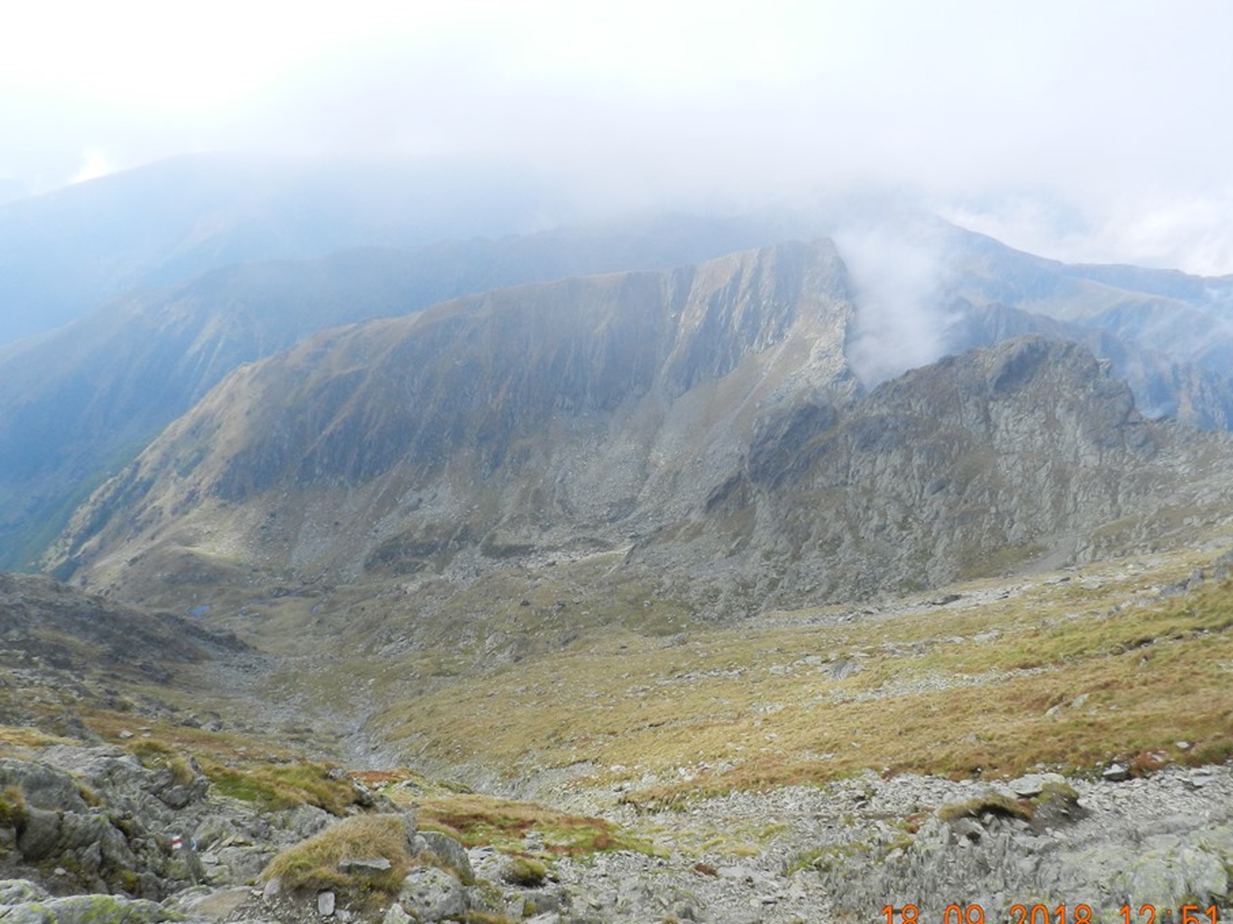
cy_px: 508
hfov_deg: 67.3
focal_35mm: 26
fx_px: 926
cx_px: 610
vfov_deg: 53.0
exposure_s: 1/800
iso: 160
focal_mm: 4
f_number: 4
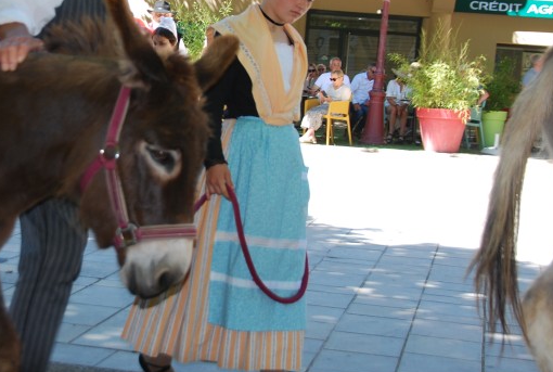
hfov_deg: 23.8
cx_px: 113
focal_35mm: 84
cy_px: 119
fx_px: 1294
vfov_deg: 16.3
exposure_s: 1/125
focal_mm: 32
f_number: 4.2
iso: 140
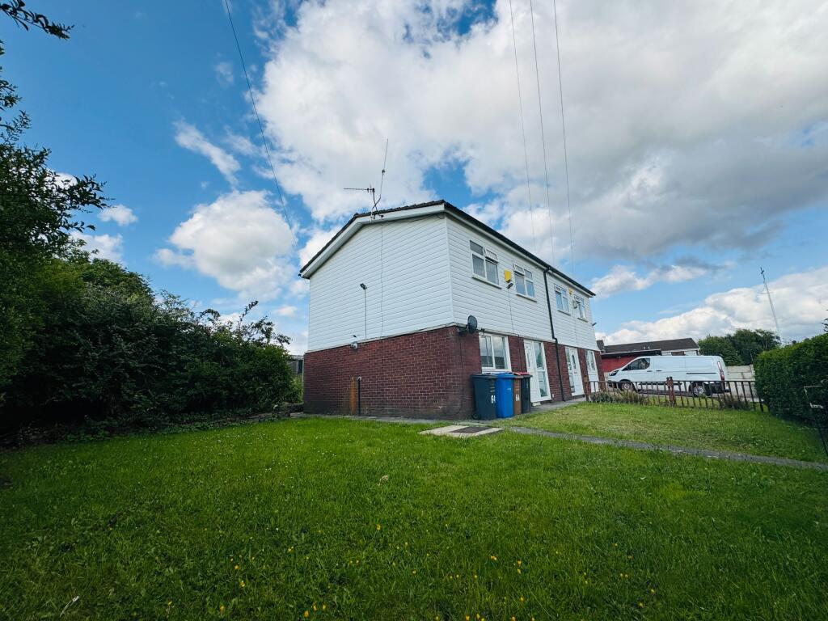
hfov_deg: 102.1
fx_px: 335
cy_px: 310
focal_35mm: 14
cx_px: 414
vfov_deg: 85.7
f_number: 2.2
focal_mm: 2.22
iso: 40
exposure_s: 1/2083
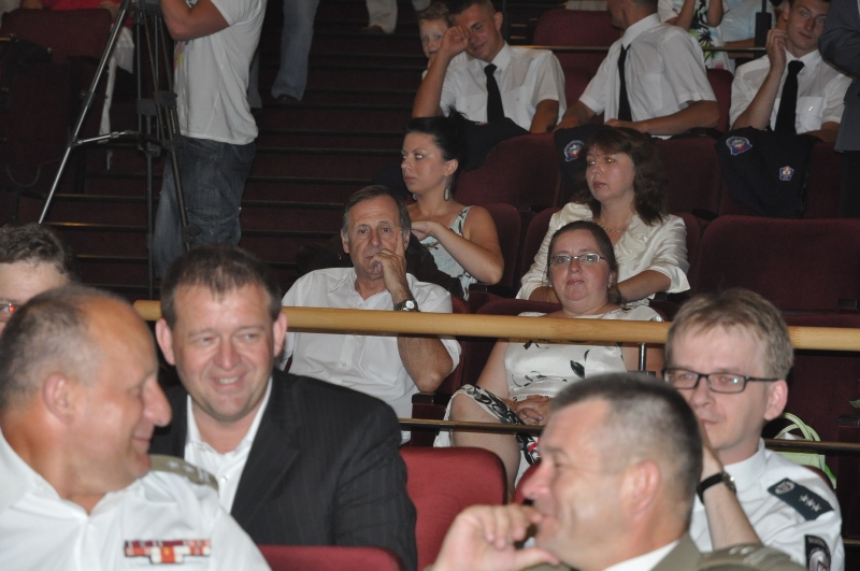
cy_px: 286
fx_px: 3042
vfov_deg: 10.7
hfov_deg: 16.1
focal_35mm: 128
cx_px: 430
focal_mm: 85
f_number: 5.6
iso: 1600
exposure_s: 1/200
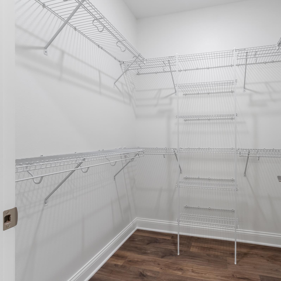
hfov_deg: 73.6
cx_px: 175
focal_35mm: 20
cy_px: 141
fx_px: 184
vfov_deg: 74.8
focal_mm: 10
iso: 200
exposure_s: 1/2
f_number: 9
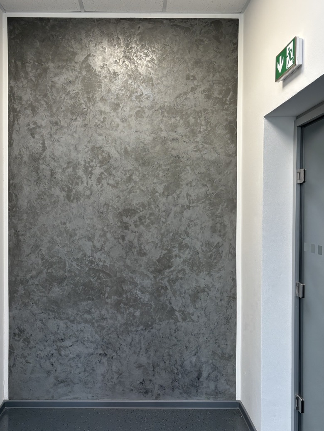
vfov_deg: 56.8
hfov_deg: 44.0
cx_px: 136
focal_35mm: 32
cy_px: 213
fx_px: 399
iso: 100
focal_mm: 5.96
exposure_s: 1/100
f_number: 1.6
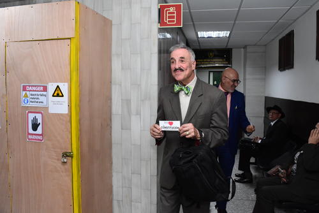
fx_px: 239
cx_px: 160
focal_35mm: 27
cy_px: 106
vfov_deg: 48.0
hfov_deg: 67.4
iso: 2500
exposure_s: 1/160
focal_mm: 18
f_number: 5
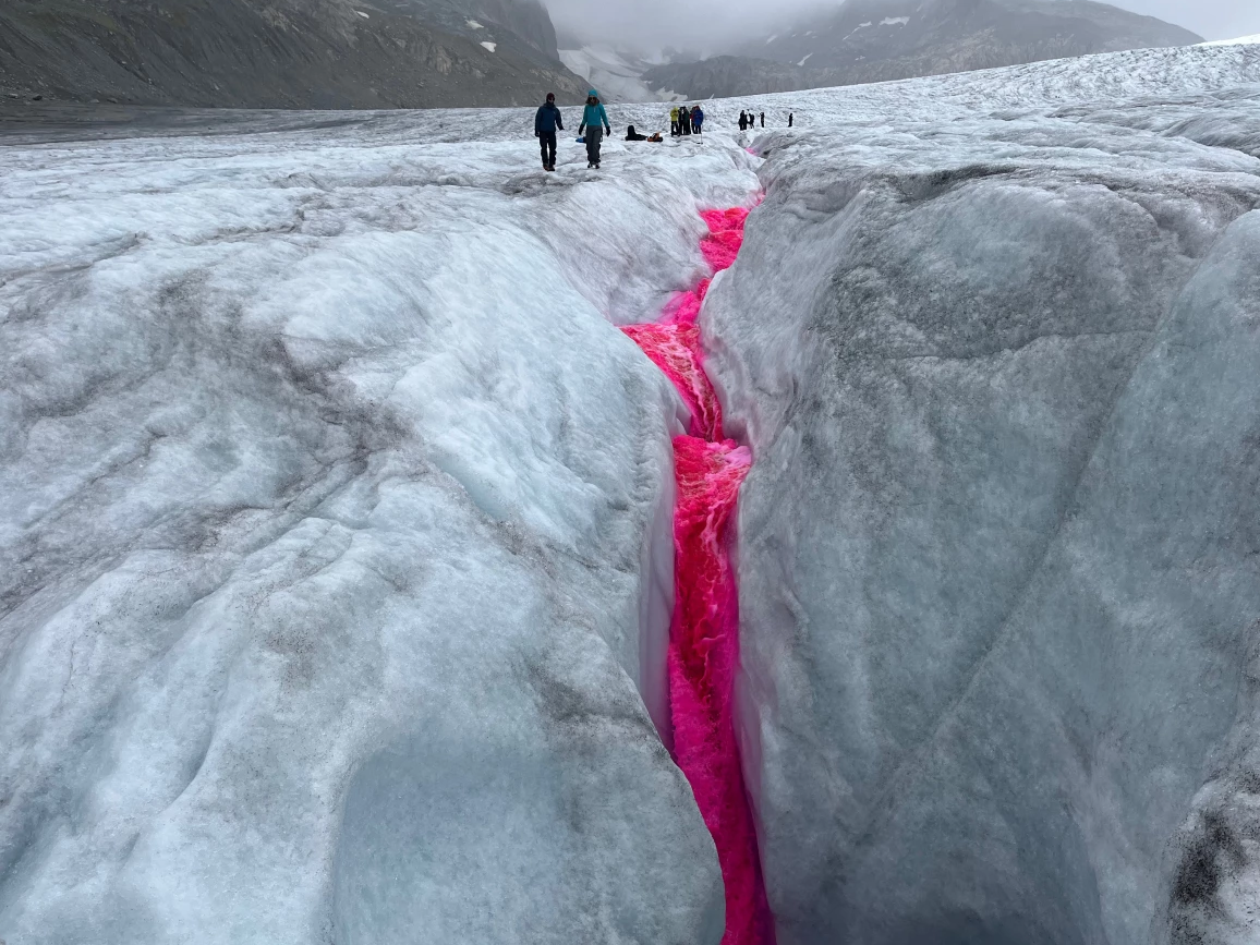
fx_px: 983
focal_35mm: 27
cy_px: 485
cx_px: 637
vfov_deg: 51.3
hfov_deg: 65.3
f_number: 1.6
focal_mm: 5.1
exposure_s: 1/5076
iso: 50
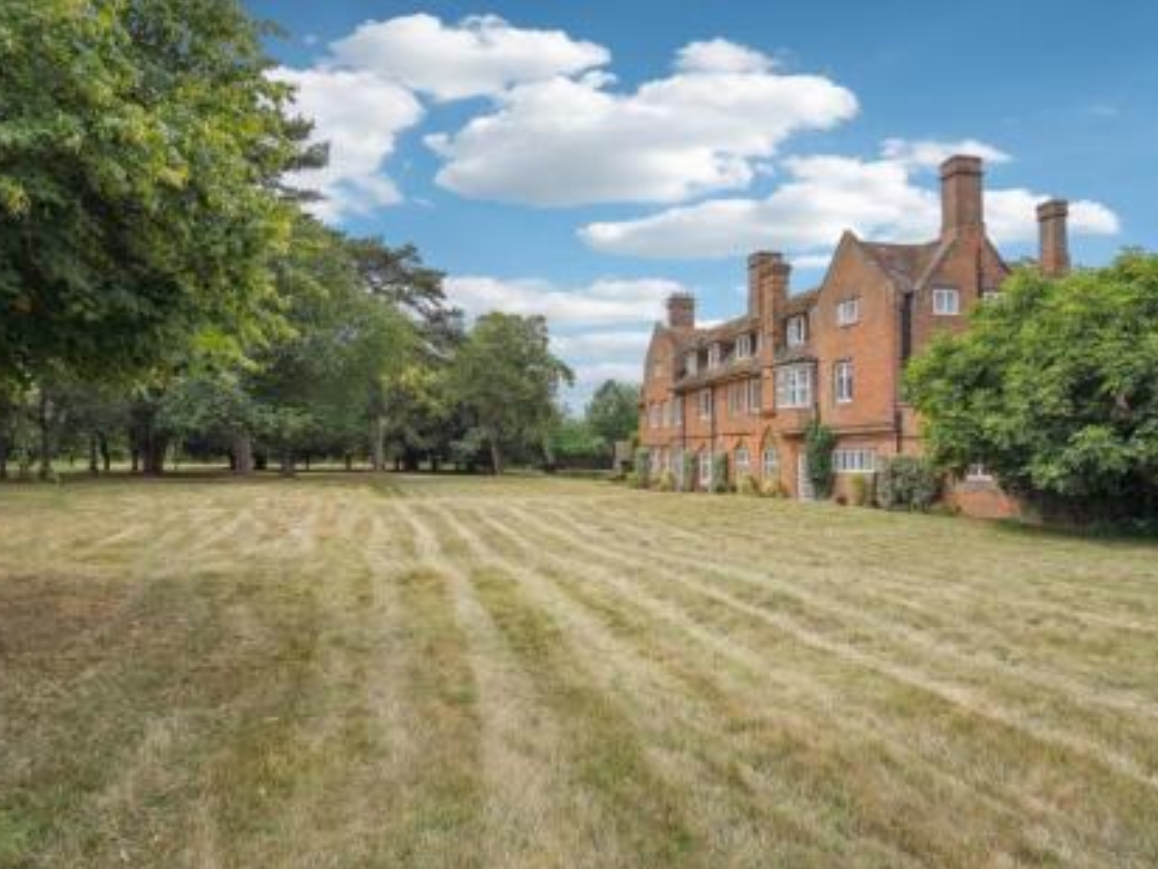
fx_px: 669
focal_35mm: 20
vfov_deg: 66.0
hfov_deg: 81.6
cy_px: 443
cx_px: 542
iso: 640
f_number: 7.1
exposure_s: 1/2500
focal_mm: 18
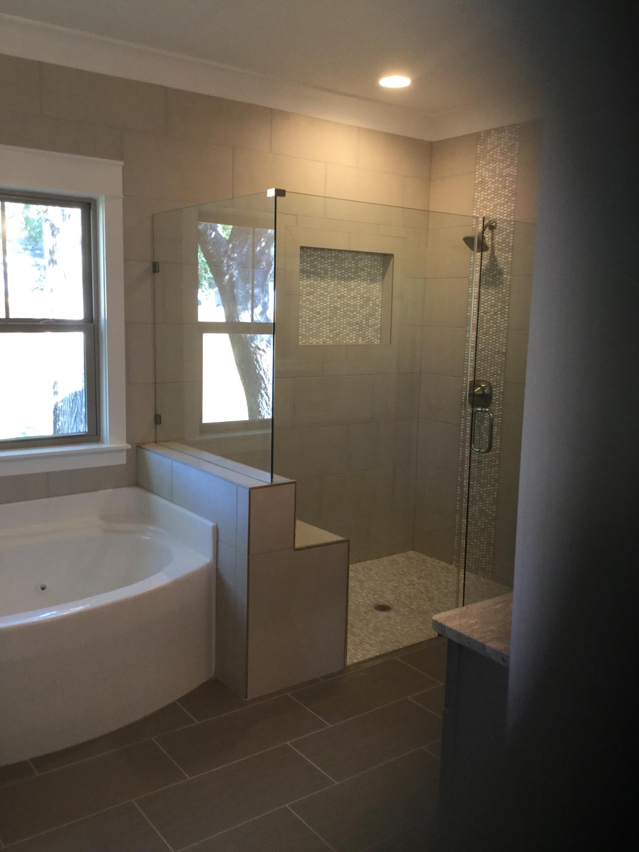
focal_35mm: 31
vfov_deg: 58.4
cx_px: 320
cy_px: 426
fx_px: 763
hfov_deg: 45.4
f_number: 2.4
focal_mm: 3.3
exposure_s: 1/30
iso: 125
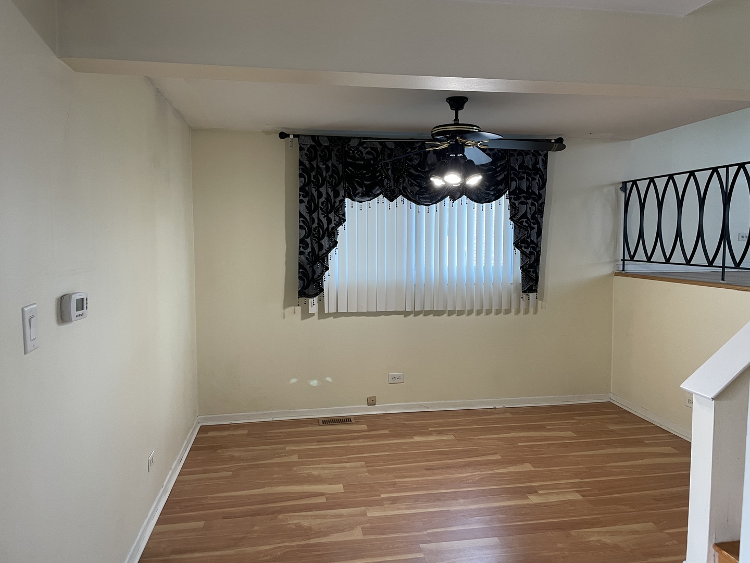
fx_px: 563
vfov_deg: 53.1
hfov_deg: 67.3
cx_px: 375
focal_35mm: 26
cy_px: 282
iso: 125
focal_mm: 4.2
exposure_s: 1/60
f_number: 1.6
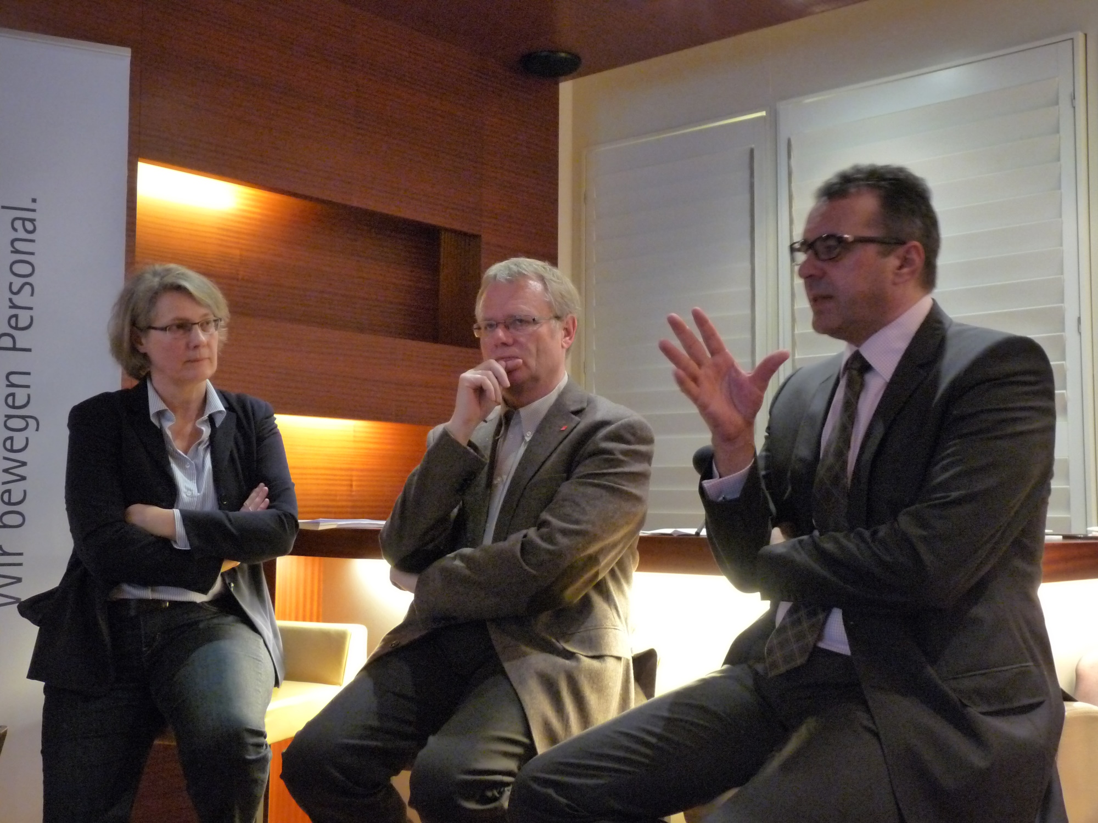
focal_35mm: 42
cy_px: 412
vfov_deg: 34.3
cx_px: 549
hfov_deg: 44.8
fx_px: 1332
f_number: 3
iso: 800
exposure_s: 1/13
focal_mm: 7.4
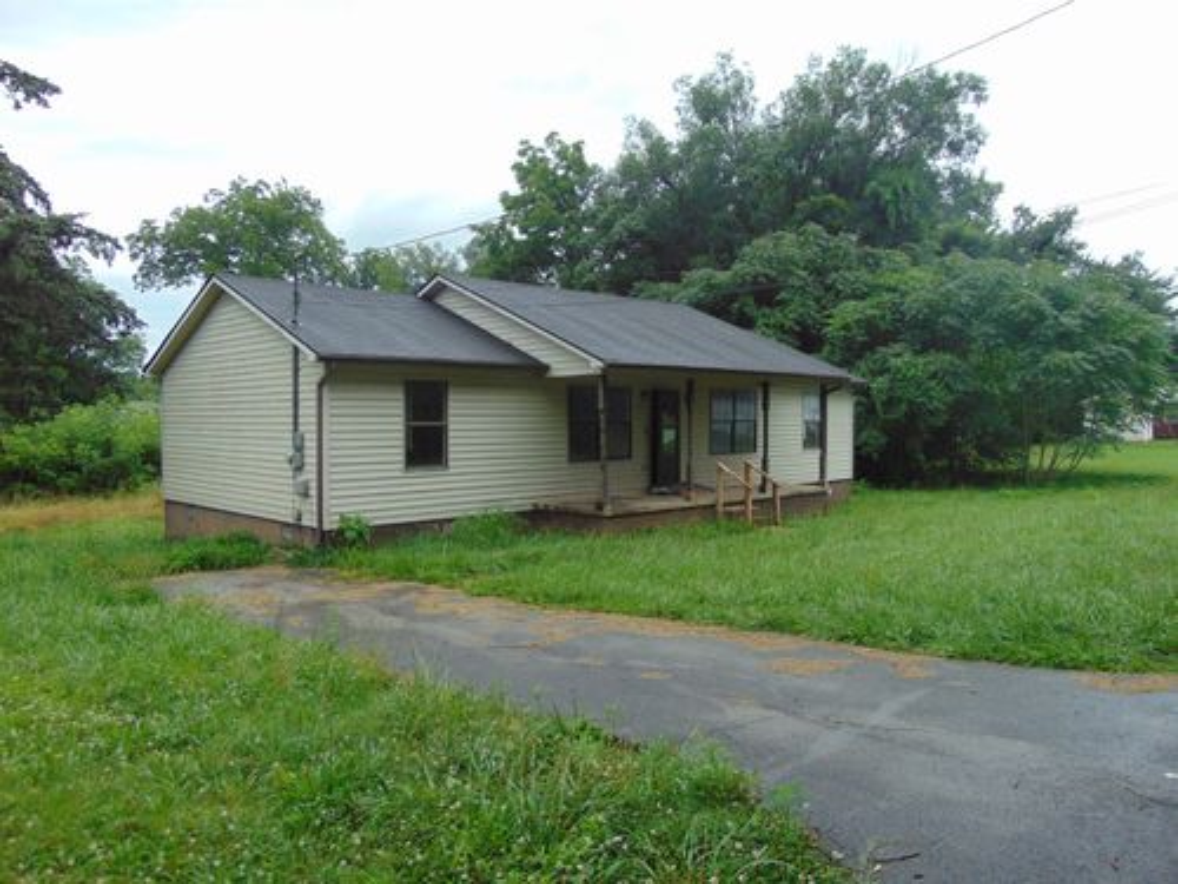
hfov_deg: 69.4
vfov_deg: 54.9
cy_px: 442
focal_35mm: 25
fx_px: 851
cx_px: 589
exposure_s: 1/400
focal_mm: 4.5
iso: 80
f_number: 3
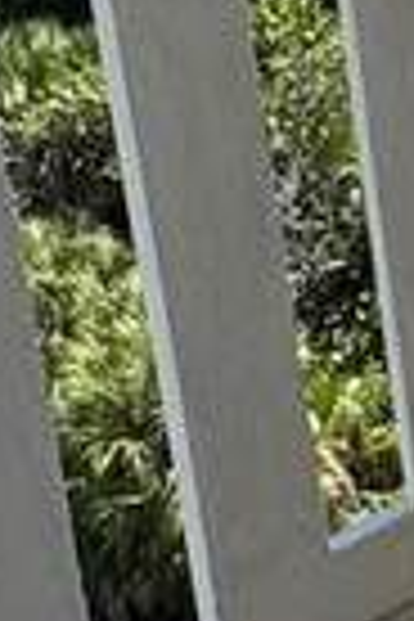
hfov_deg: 9.2
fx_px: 2329
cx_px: 976
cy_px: -27
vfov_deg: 14.9
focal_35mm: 135
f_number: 2.2
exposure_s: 1/2083
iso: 50
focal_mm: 2.22
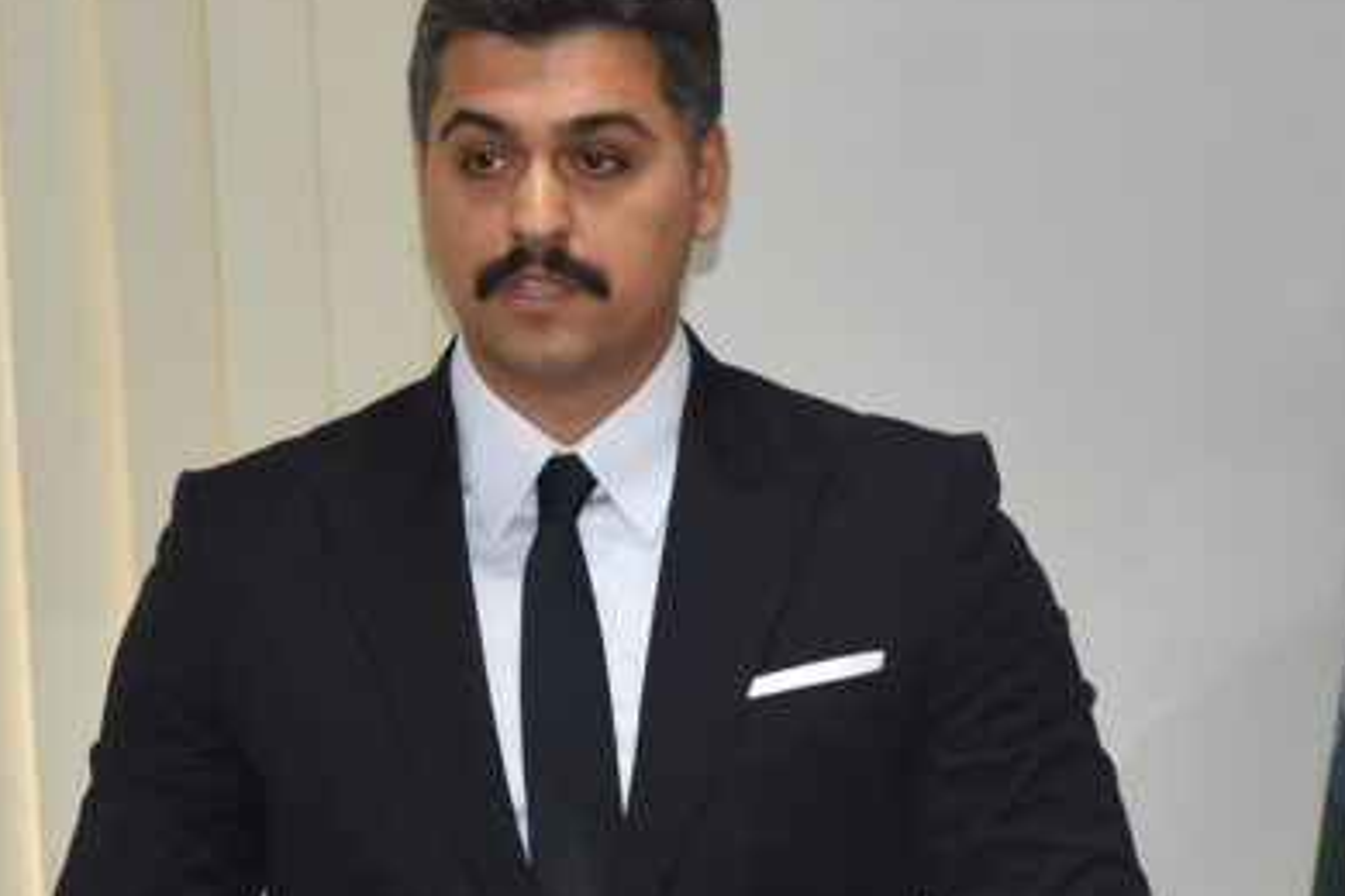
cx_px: 486
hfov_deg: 11.6
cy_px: 879
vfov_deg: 7.7
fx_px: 6624
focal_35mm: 177
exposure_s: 1/60
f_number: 4.5
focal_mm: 45
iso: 640
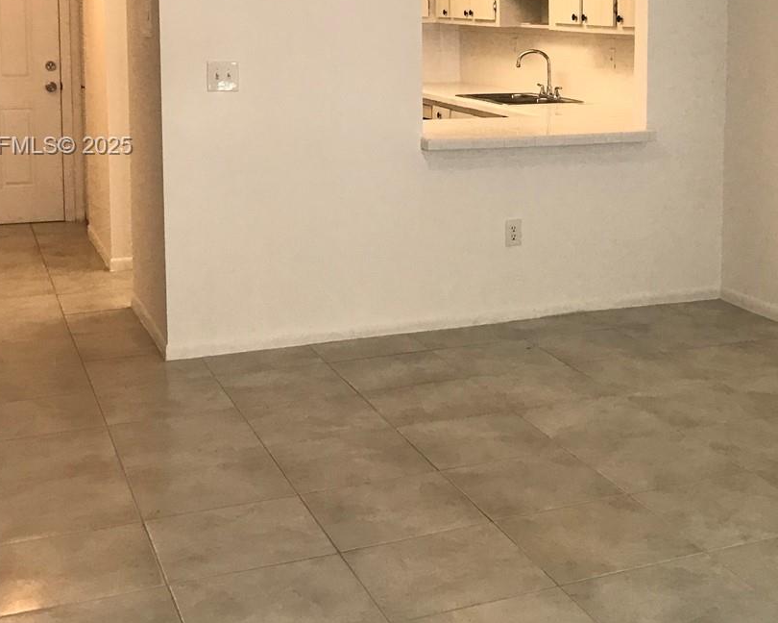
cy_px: 147
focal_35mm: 54
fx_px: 1243
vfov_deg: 27.7
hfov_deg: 33.9
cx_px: 601
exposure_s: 1/30
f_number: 1.8
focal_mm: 3.99
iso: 40
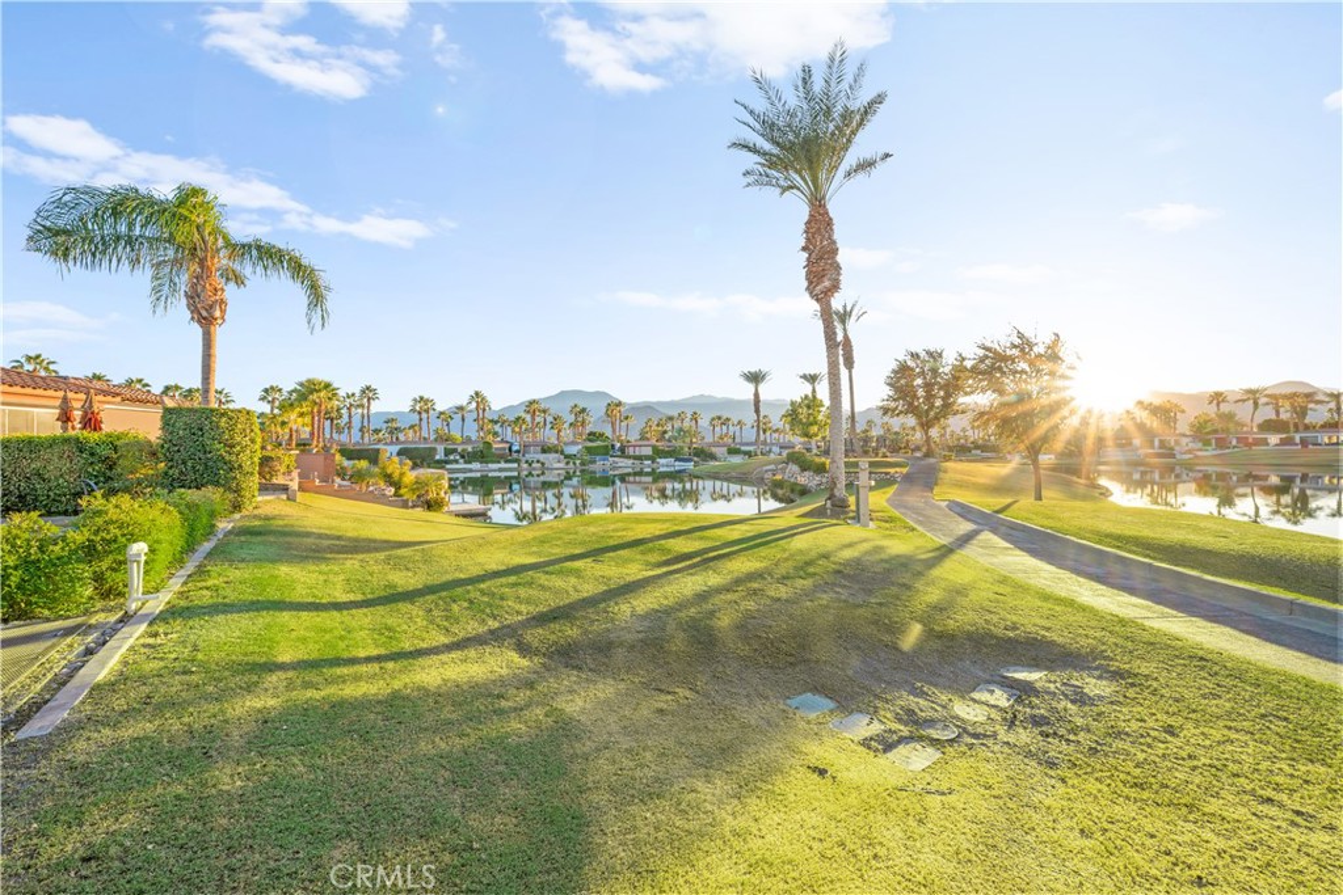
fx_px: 522
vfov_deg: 81.2
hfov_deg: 104.2
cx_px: 672
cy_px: 448
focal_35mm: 14
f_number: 13
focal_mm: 14
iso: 200
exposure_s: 1/15
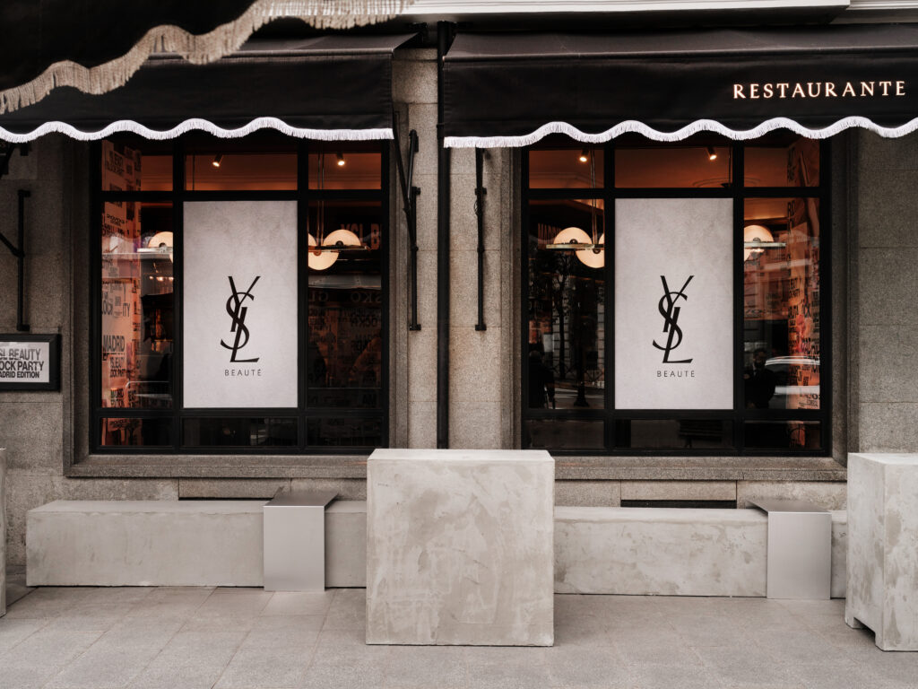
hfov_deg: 51.4
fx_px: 955
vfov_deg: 39.7
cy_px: 344
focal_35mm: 36
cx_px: 459
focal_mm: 45
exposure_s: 1/50
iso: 1250
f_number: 9
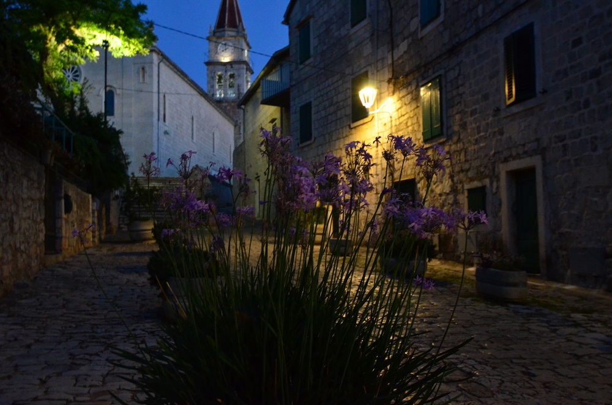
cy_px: 202
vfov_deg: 36.7
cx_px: 306
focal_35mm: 36
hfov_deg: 53.2
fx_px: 611
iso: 3200
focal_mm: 24
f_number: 5.6
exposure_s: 1/30
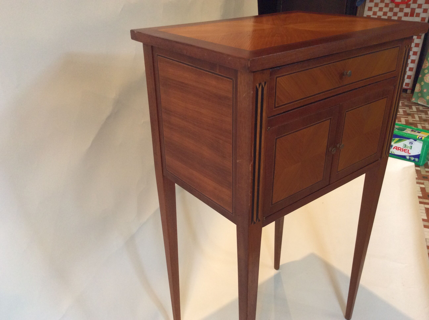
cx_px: 214
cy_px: 160
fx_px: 396
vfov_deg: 44.1
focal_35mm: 32
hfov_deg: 56.9
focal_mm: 3.3
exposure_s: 1/25
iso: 125
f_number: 2.4
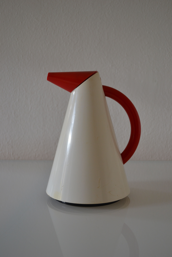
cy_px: 128
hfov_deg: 36.9
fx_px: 258
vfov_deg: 53.1
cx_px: 86
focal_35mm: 36
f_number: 4
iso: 400
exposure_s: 1/30
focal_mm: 24
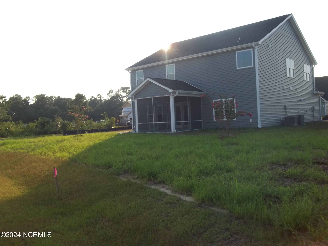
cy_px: 123
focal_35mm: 32
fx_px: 303
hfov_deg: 56.8
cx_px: 164
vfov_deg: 44.2
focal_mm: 5.7
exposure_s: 1/80
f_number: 8.8
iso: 64
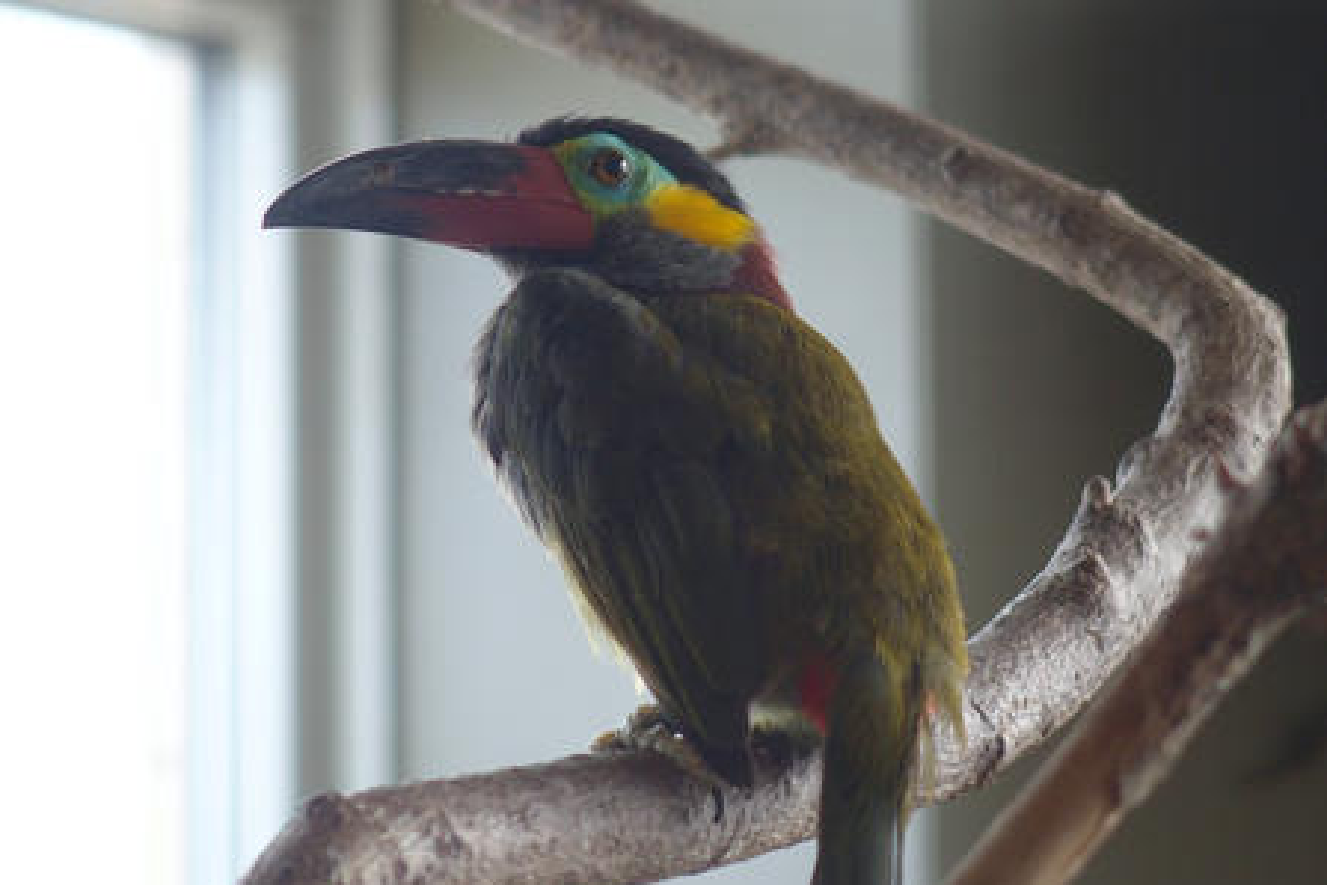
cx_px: 662
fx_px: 11573
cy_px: 407
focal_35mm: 314
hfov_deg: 6.6
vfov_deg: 4.4
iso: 200
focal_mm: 64.3
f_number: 2.8
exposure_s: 1/250
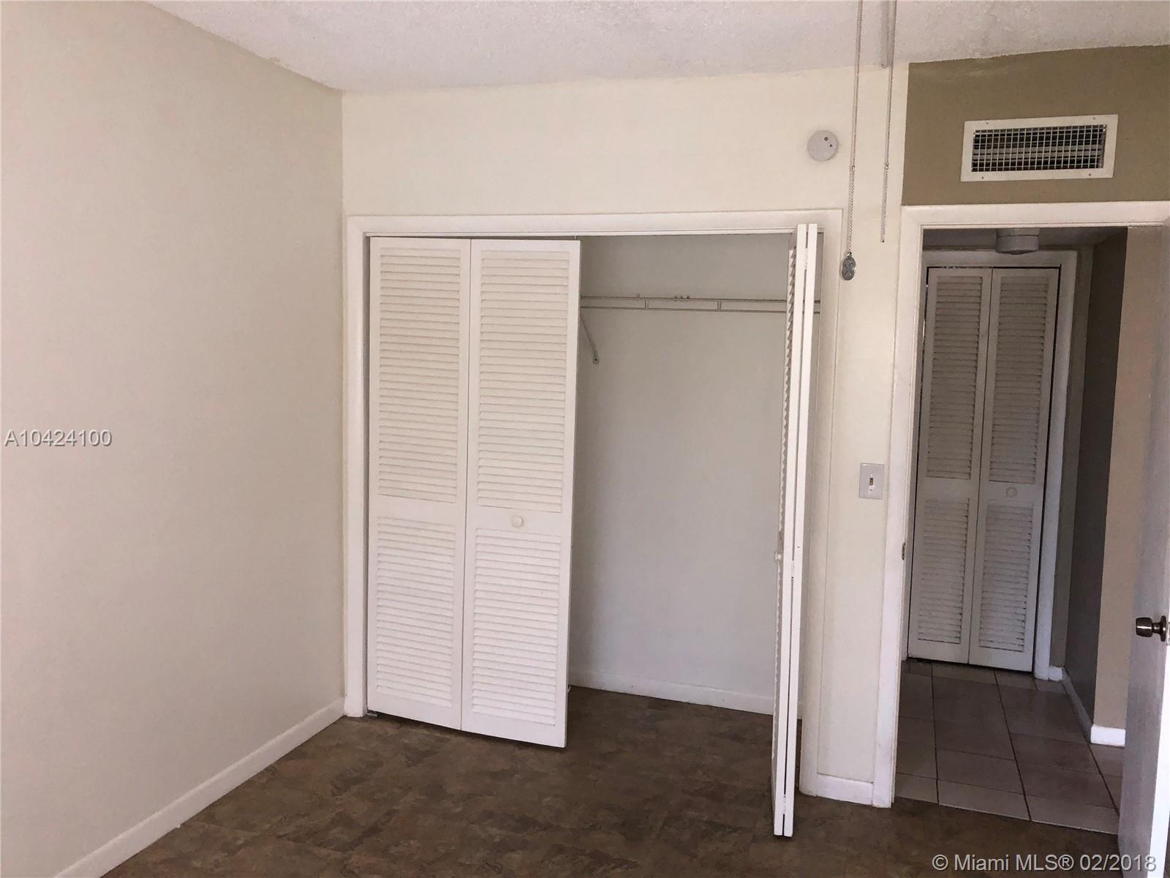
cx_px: 585
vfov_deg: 49.7
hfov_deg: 63.4
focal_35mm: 28
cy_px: 439
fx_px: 946
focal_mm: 4
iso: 160
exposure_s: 1/60
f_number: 1.8
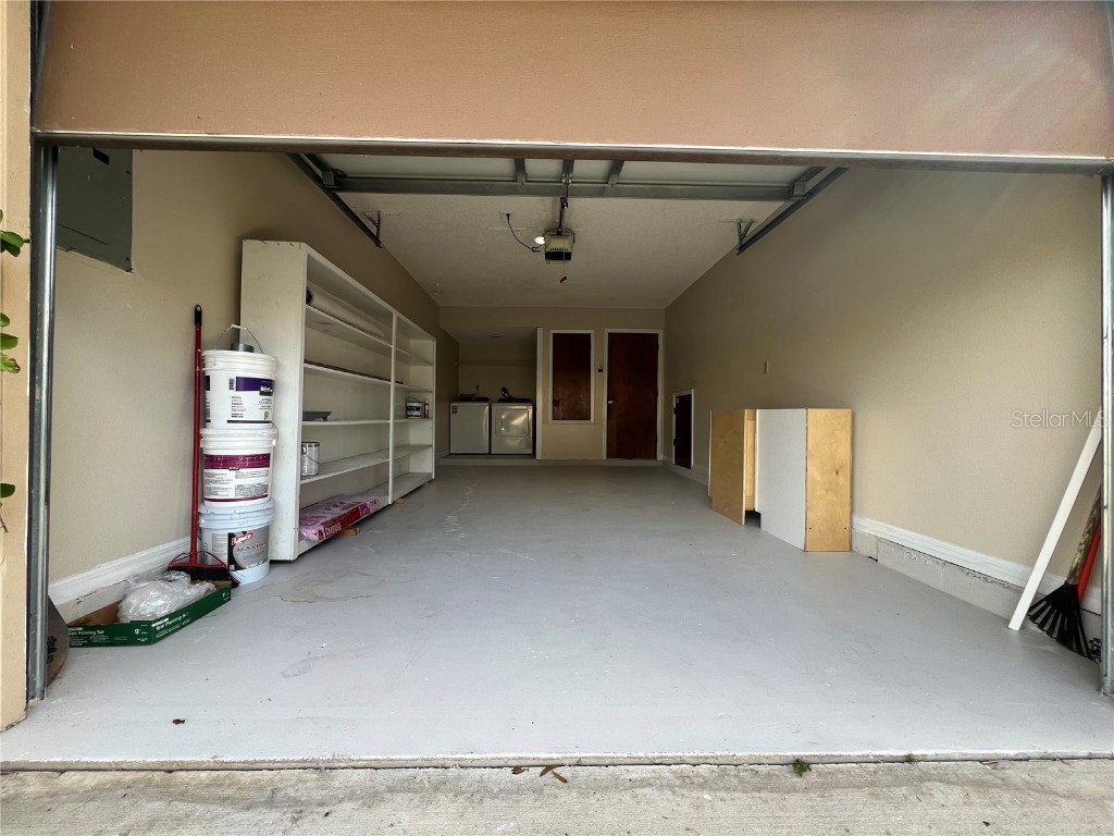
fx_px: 418
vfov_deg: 89.9
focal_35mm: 13
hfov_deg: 106.2
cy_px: 418
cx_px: 557
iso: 32
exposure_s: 1/125
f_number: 1.8
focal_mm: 1.57
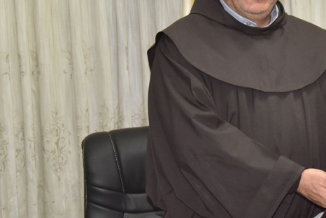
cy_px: 77
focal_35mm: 101
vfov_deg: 13.5
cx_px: 348
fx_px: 915
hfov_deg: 19.4
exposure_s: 1/80
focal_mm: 46
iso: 2500
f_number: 6.3
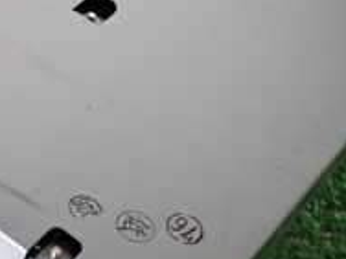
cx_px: -11
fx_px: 1209
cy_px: 130
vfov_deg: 12.2
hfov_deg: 15.9
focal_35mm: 121
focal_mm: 6.83
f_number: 2.7
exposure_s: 1/40
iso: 400
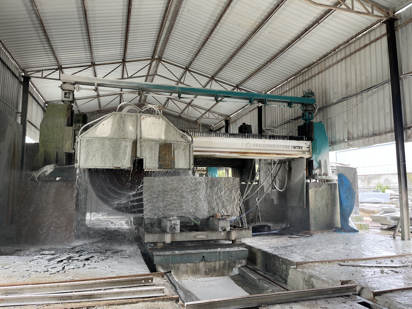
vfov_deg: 53.1
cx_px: 206
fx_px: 309
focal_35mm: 26
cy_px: 154
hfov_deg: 67.3
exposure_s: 1/121
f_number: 1.6
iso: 80
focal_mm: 5.1
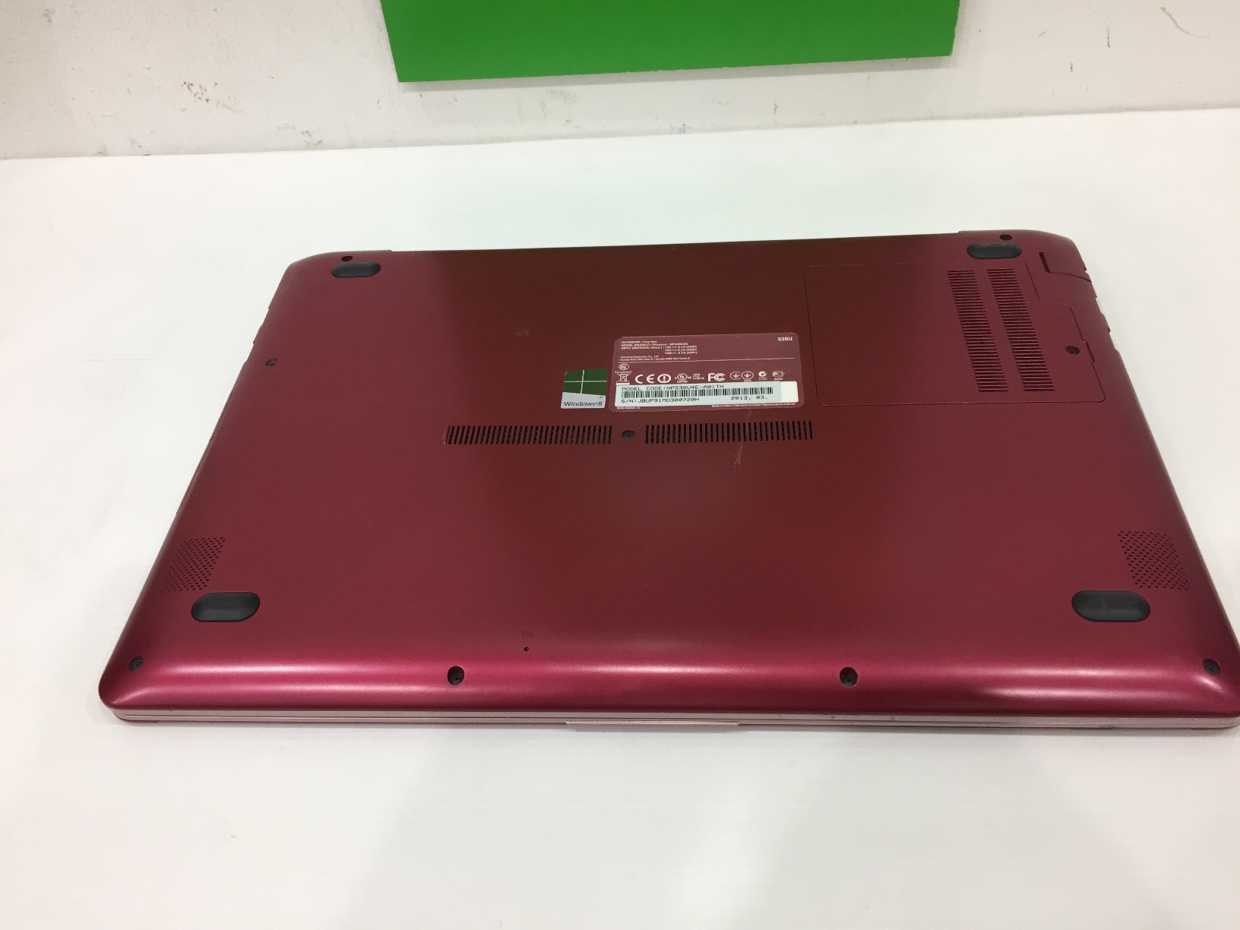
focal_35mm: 29
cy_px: 465
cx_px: 620
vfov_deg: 48.2
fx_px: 1039
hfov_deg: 61.7
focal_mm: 4.15
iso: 100
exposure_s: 1/33
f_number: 2.2
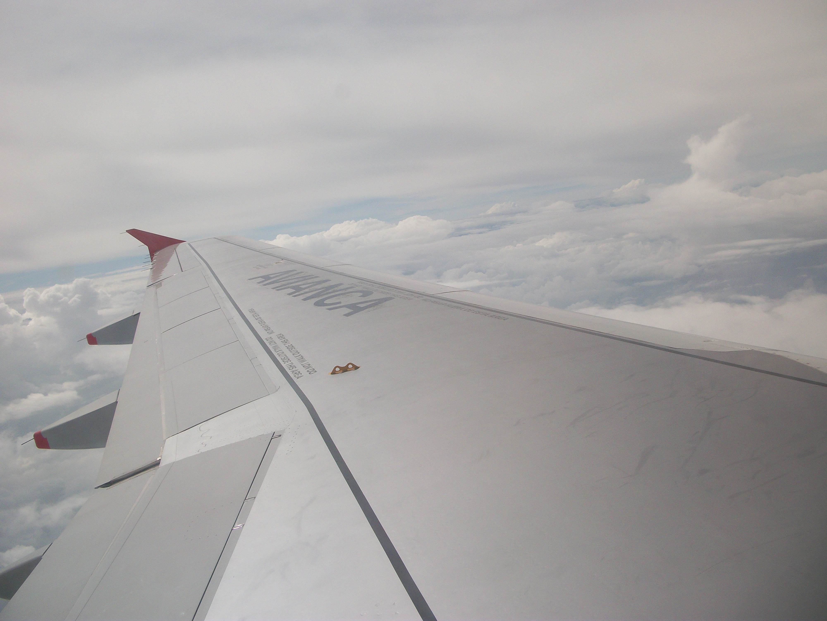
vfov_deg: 40.7
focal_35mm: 35
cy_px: 310
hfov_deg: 52.6
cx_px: 414
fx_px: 836
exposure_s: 1/640
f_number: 8.8
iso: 80
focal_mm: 6.3
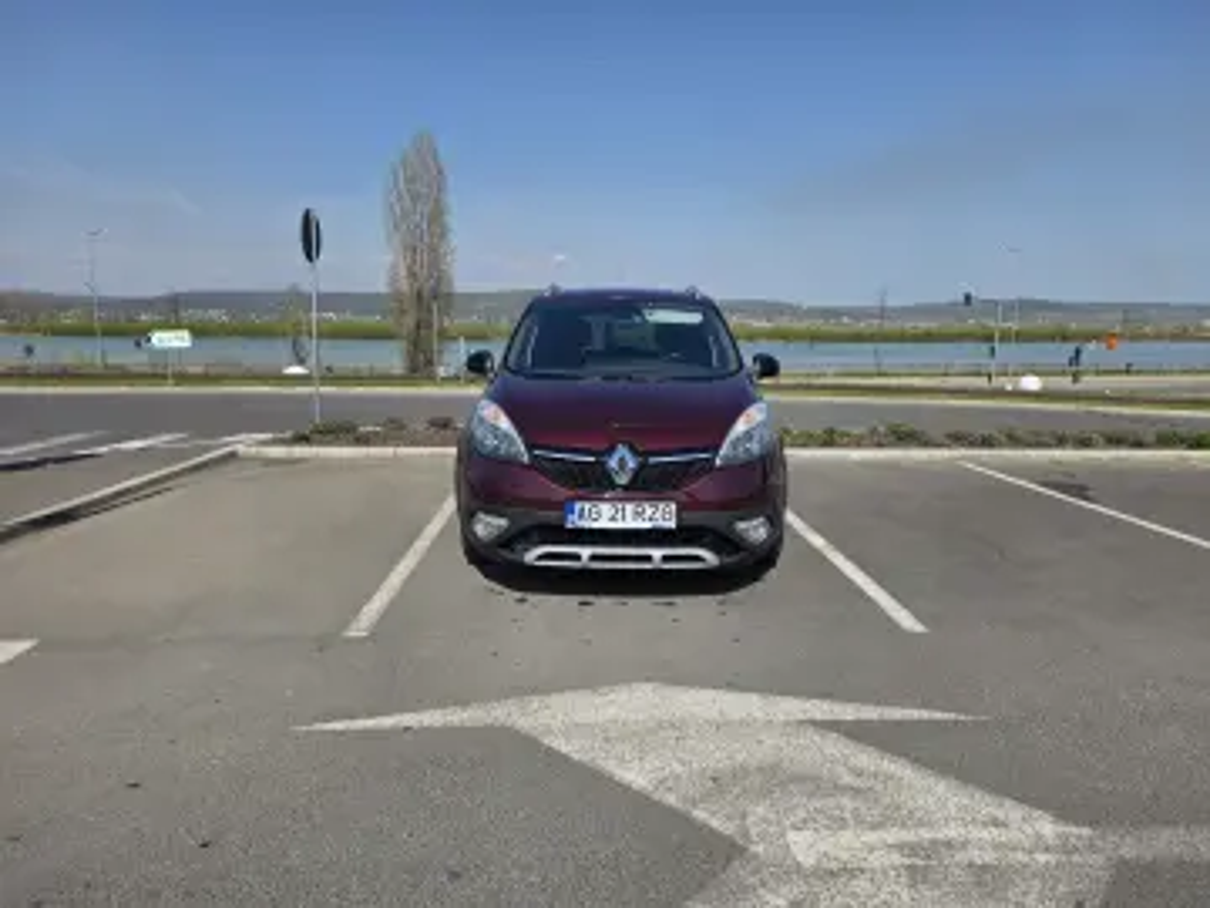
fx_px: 804
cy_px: 454
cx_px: 605
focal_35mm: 23
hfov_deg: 73.9
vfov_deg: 58.9
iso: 80
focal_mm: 6.25
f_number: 1.7
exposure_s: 1/7944
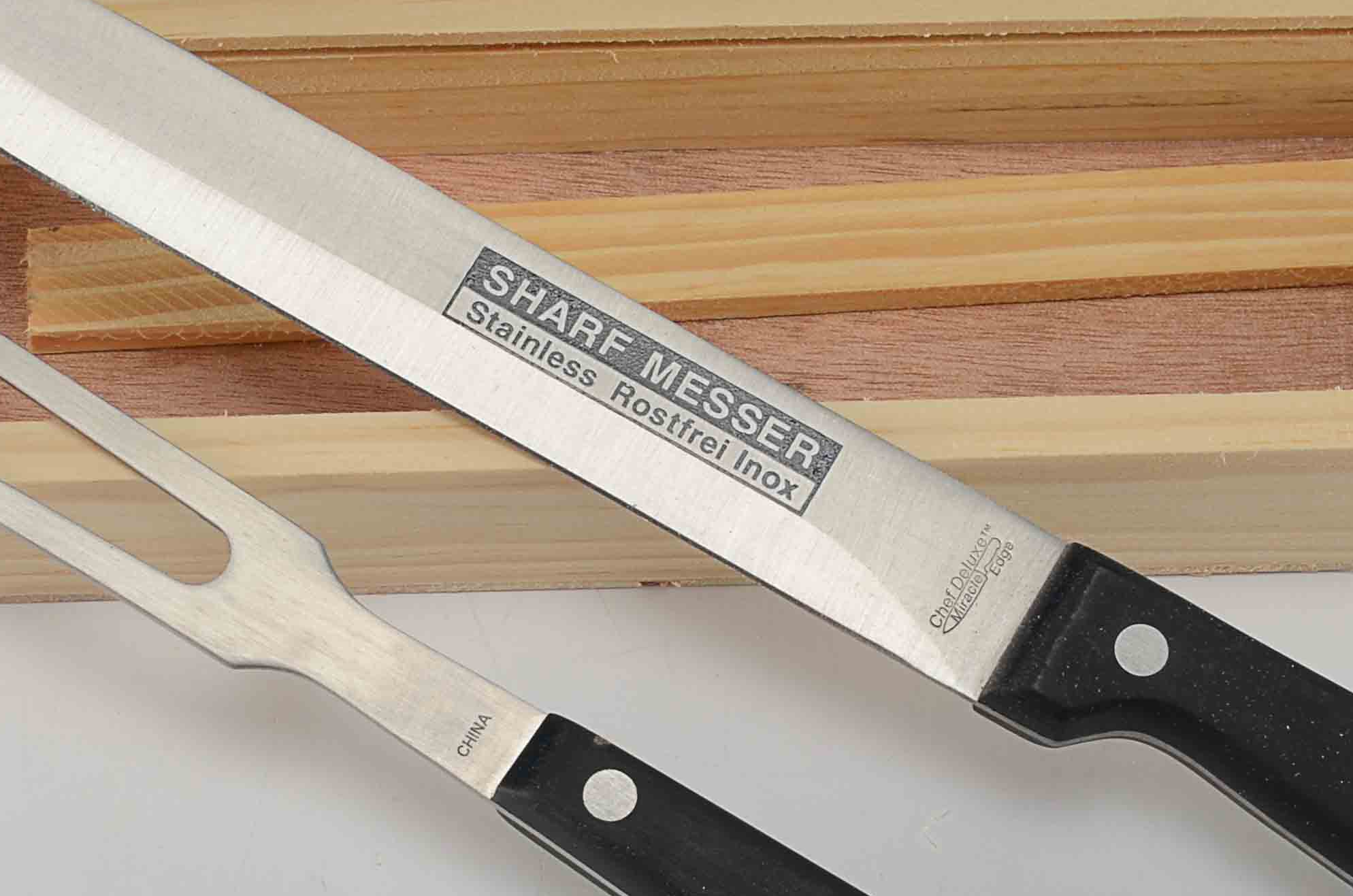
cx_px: 495
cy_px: 582
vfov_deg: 11.5
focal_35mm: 119
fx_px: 4463
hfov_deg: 17.2
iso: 100
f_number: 13
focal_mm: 32
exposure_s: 1/80
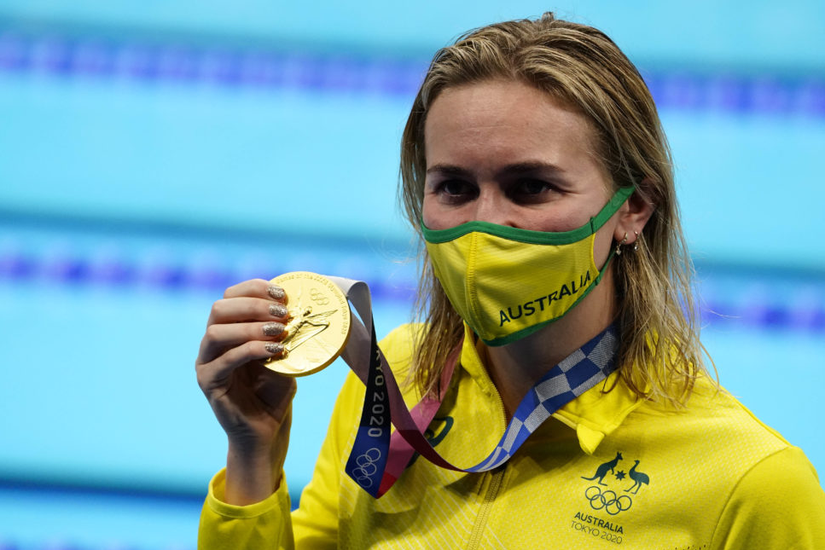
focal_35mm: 308
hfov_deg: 6.7
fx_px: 7059
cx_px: 395
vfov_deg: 4.5
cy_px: 264
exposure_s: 1/1600
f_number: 6.3
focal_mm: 291
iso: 6400
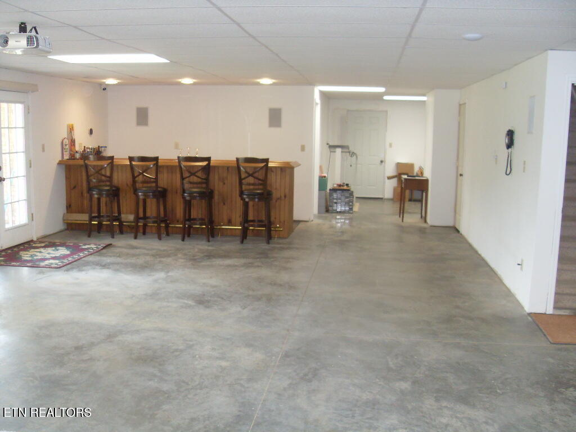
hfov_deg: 50.1
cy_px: 216
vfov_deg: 38.7
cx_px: 288
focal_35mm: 37
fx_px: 616
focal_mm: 6.3
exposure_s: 1/45
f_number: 2.8
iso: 240
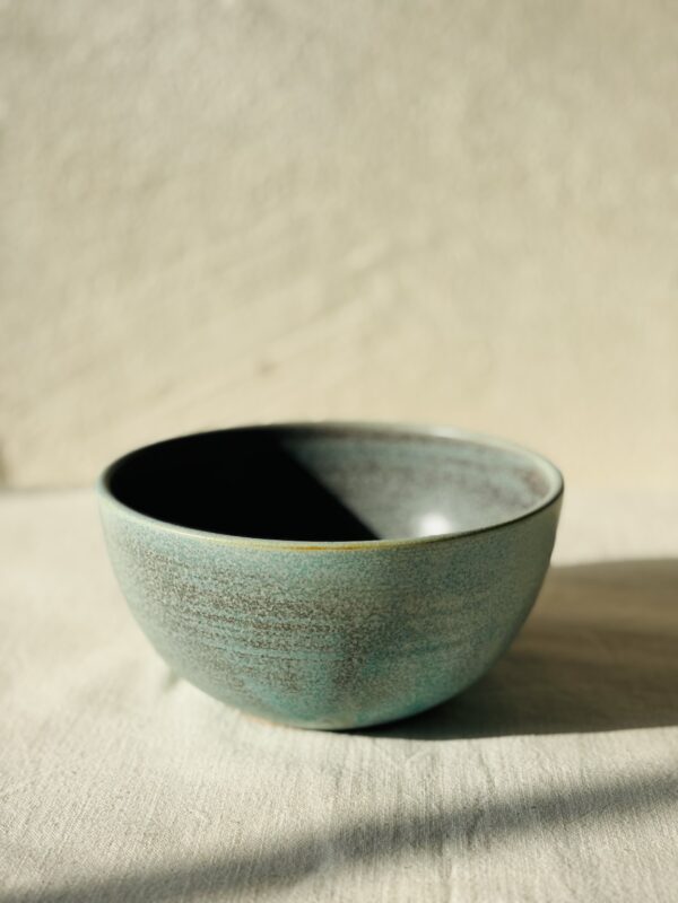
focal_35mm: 52
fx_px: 1358
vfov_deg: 36.8
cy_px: 452
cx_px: 339
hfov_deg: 28.0
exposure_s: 1/3534
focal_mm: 5.96
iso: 40
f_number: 1.6
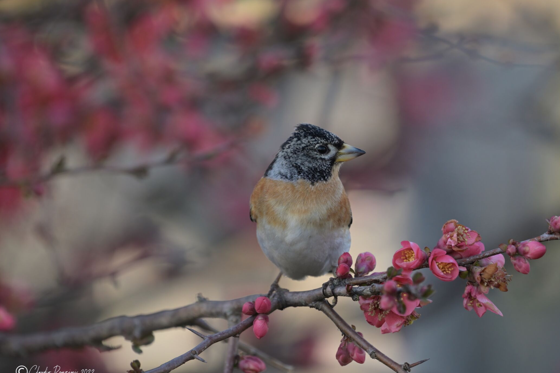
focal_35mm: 580
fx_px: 9017
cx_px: 321
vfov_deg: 2.4
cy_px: 170
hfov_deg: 3.6
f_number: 5.6
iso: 1800
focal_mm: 500
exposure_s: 1/1000
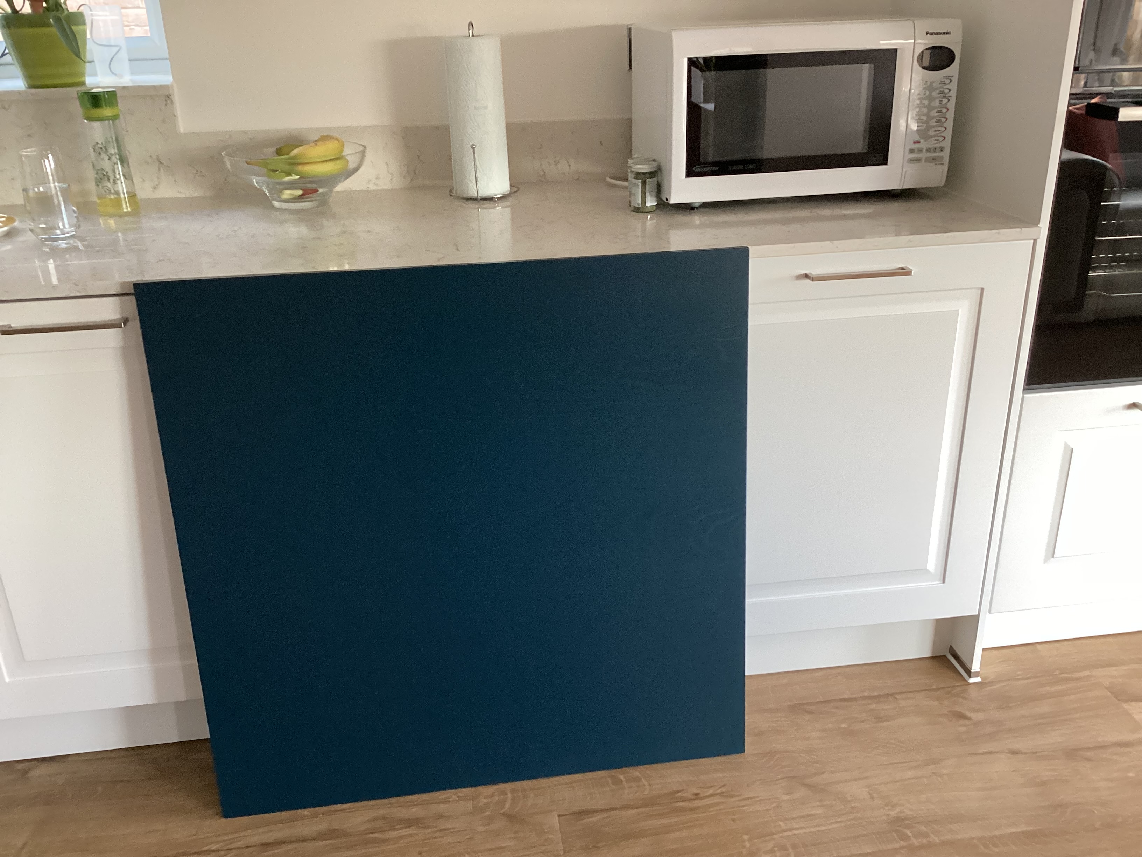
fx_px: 1023
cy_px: 428
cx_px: 571
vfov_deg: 45.4
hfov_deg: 58.4
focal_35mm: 31
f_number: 2.4
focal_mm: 3.3
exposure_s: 1/60
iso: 250
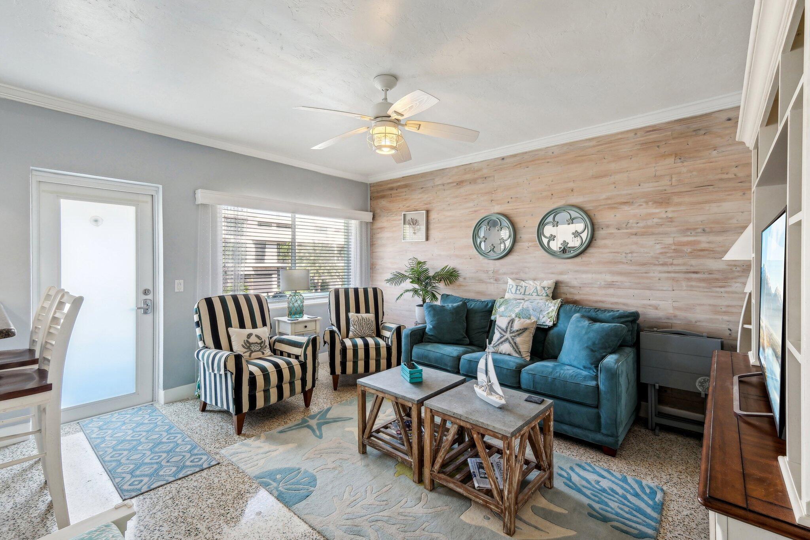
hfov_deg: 100.4
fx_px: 337
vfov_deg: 77.3
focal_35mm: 15
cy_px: 270
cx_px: 405
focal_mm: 10
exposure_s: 1/20
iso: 800
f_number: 8
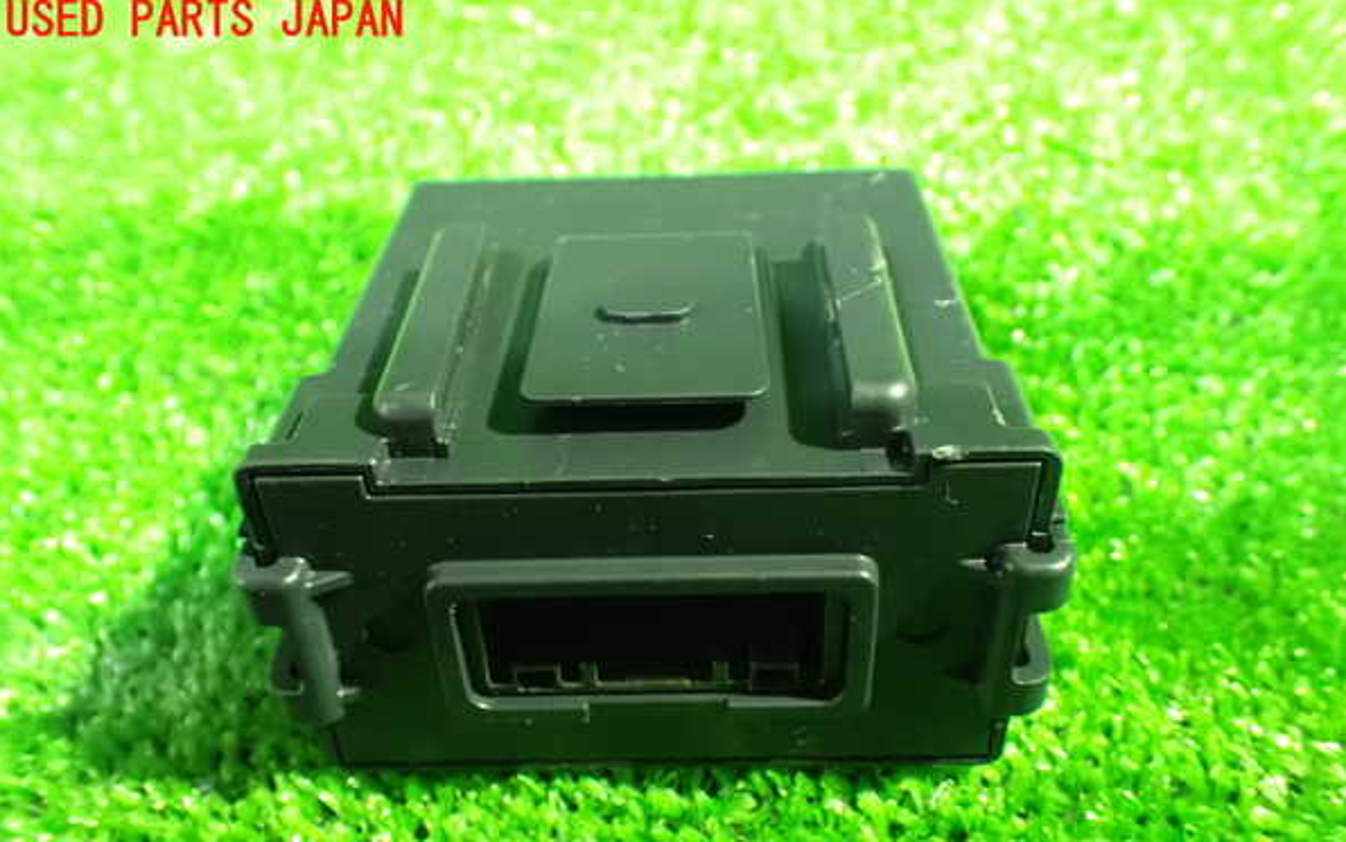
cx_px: 671
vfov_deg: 39.3
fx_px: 1174
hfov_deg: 59.6
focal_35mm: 32
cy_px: 501
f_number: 2.3
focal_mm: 5.4
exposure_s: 1/20
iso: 1600
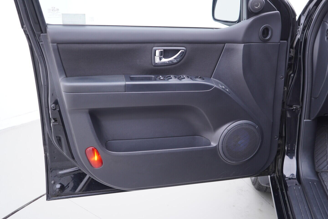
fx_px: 328
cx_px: 164
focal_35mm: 36
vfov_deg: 36.9
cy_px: 110
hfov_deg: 53.1
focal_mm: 24
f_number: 2.8
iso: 125
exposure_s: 1/40
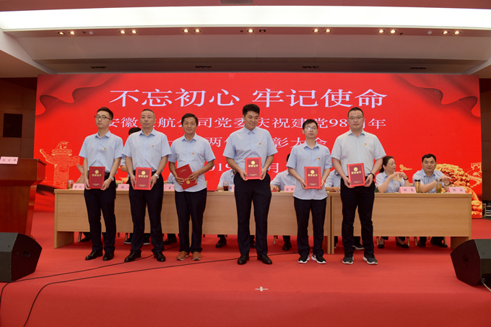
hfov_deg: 73.8
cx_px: 246
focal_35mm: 24
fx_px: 327
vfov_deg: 53.1
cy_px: 164
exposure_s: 1/60
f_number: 5.6
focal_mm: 24
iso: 320
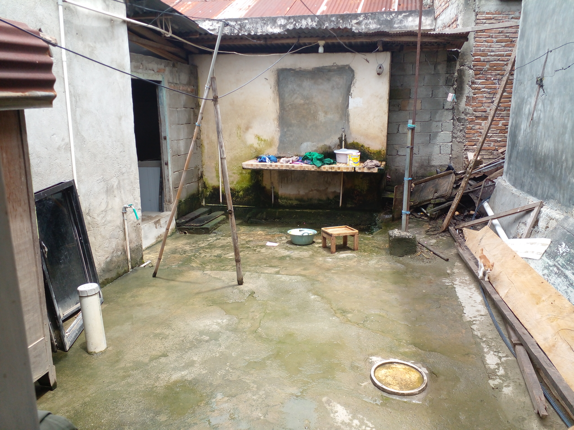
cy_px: 215
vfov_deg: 51.4
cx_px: 287
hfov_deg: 65.3
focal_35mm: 27
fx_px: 448
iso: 40
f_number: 1.9
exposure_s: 1/272
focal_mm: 3.6
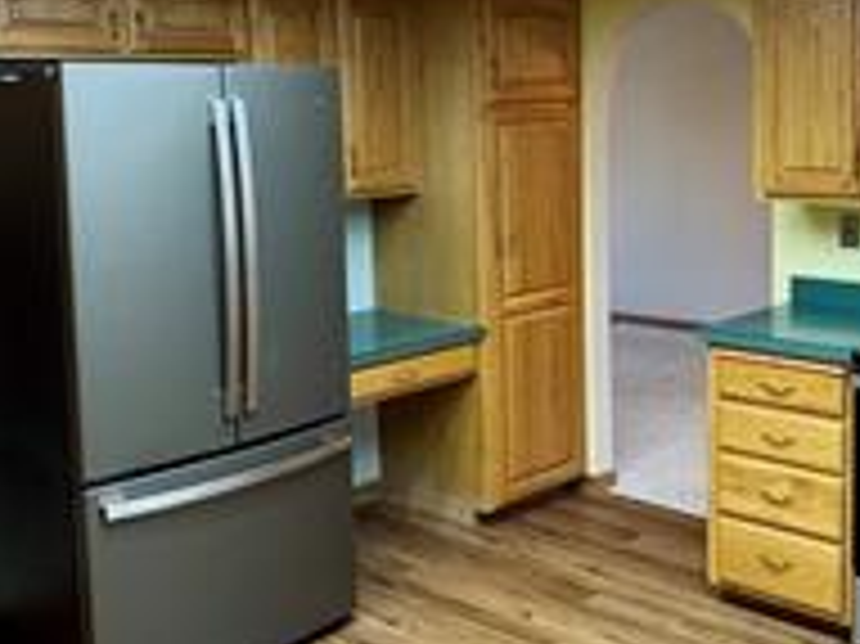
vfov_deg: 30.7
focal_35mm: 47
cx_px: 495
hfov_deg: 40.4
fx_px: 1167
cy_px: 232
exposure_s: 1/60
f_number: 2.2
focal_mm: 2.22
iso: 160
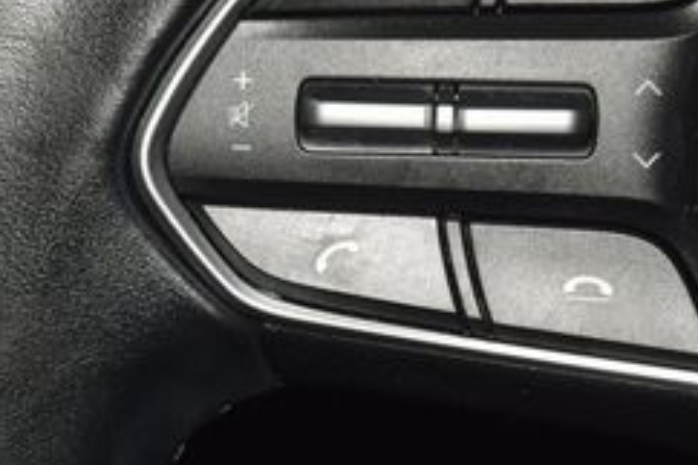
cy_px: 82
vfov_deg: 4.9
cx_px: 470
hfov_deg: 7.4
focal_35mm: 278
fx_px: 5386
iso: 100
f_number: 8
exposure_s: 1/125
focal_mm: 70
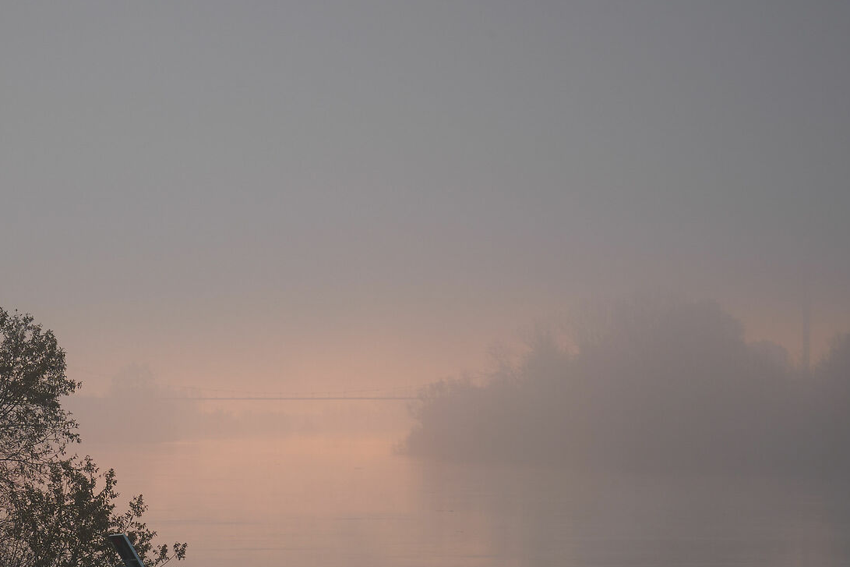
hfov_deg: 13.2
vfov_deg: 8.9
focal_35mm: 154
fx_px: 3635
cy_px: 510
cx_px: 93
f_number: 16
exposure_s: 1/8
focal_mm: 70
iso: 100
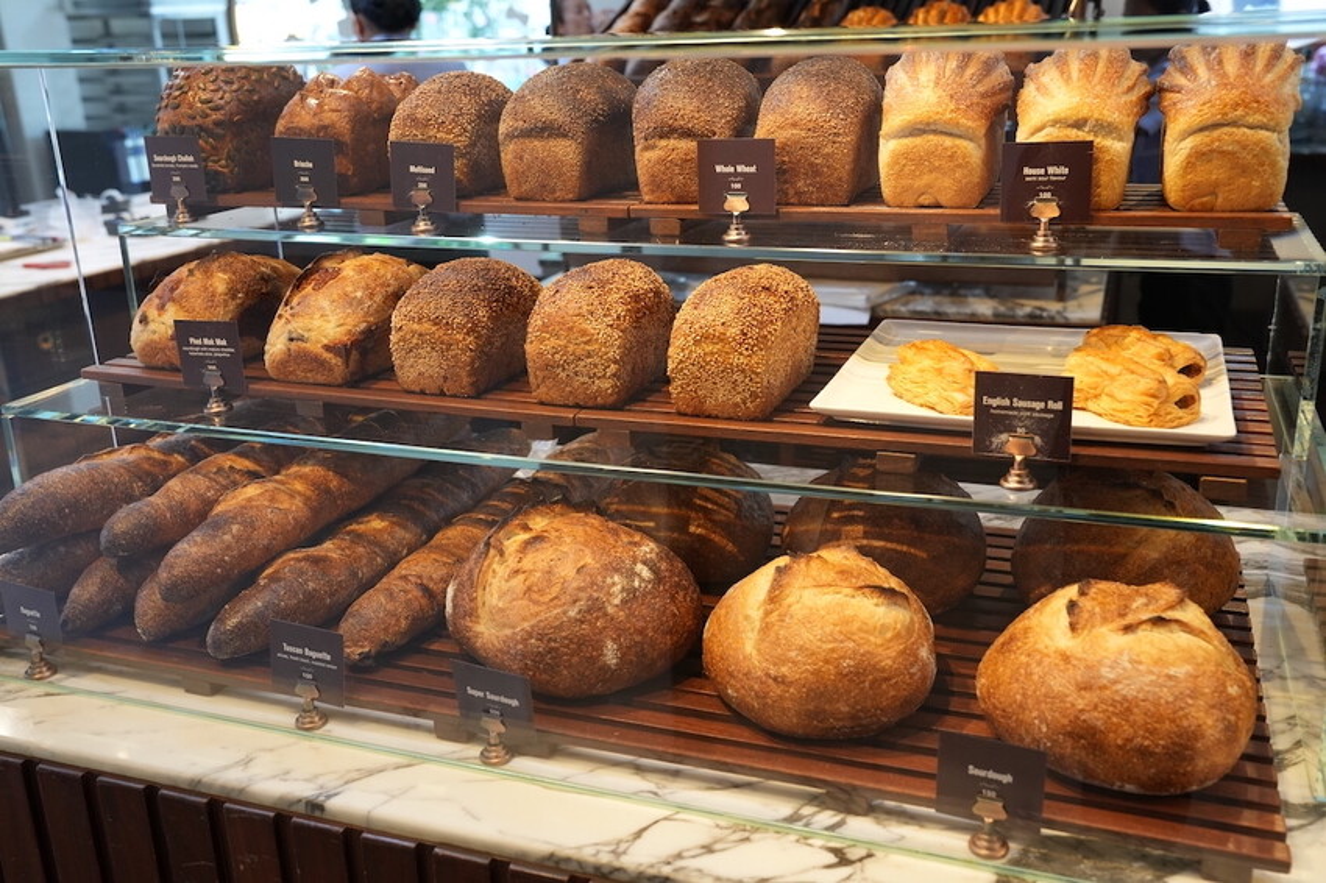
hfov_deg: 55.8
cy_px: 442
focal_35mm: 34
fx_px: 1252
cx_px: 663
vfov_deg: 38.9
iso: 1250
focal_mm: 34
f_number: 5
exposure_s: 1/100
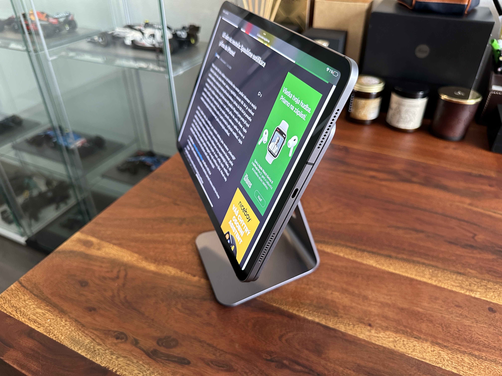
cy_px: 188
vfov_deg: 56.8
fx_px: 348
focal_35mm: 24
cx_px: 251
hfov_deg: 71.6
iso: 500
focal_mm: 6.86
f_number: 1.78
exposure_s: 1/60
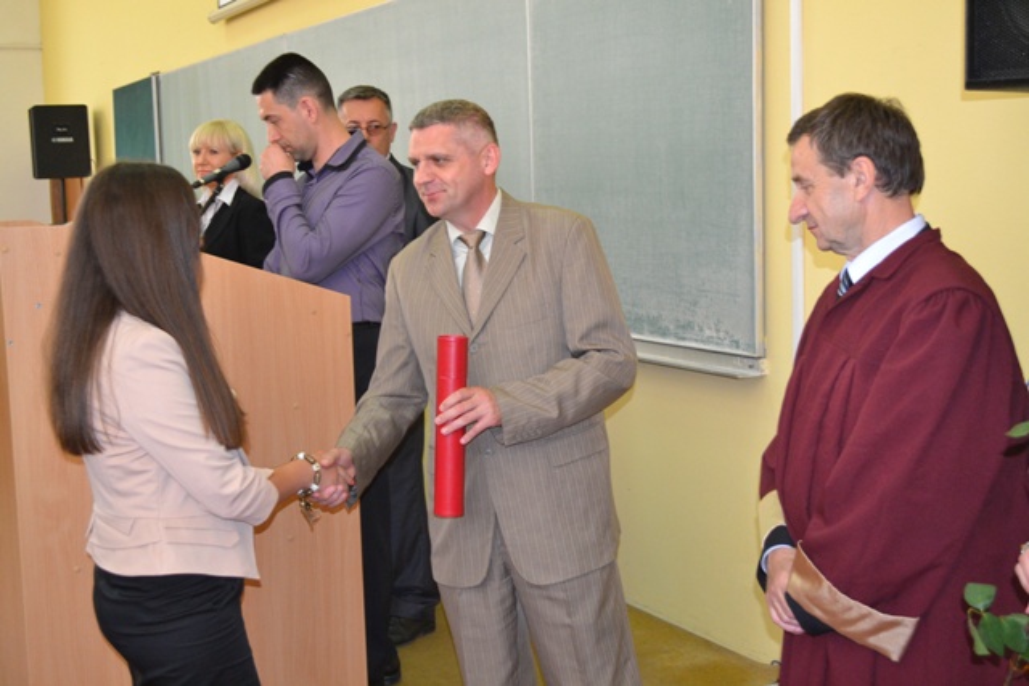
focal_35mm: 48
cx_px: 514
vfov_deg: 28.1
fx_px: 1372
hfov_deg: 41.1
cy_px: 343
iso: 1600
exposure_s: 1/60
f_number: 4.8
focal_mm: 32
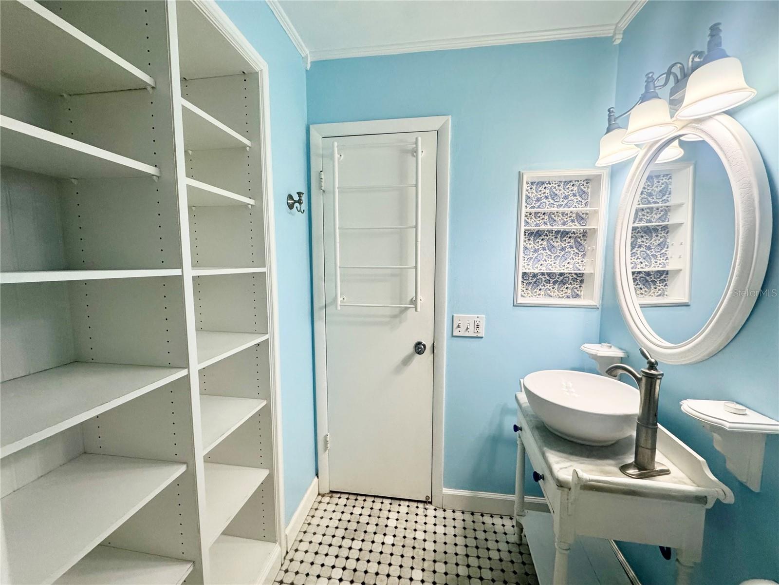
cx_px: 390
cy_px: 292
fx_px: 315
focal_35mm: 14
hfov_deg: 102.1
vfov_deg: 85.7
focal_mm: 2.22
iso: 250
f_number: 2.2
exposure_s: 1/120
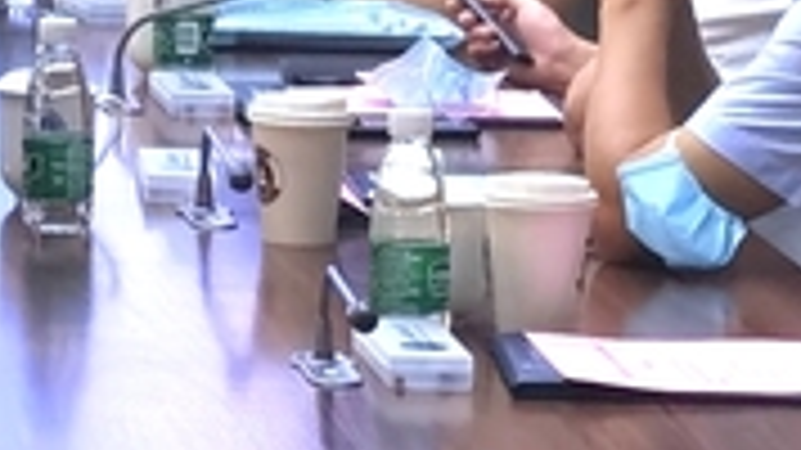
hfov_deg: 6.4
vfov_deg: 3.6
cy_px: -806
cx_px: -675
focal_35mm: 331
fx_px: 7028
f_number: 1.6
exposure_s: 1/470
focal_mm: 5.56
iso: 50
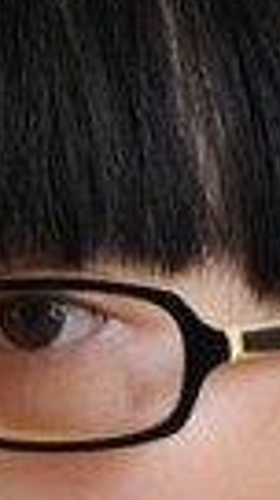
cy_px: 1029
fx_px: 31332
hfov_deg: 0.5
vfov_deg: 0.9
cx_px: -284
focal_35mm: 2362
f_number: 2.8
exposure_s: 1/250
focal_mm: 170
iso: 500
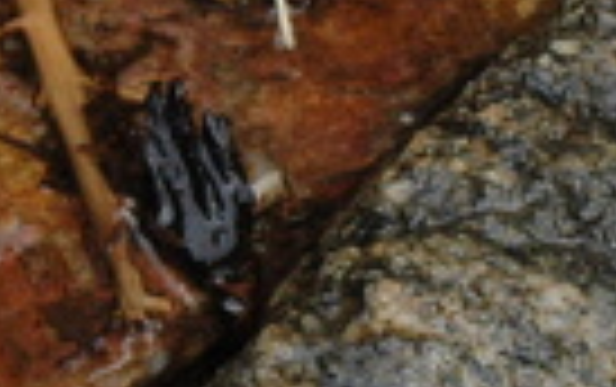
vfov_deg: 2.1
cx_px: -508
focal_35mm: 617
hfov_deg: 3.4
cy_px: 364
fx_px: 10371
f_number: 8
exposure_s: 1/250
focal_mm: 70
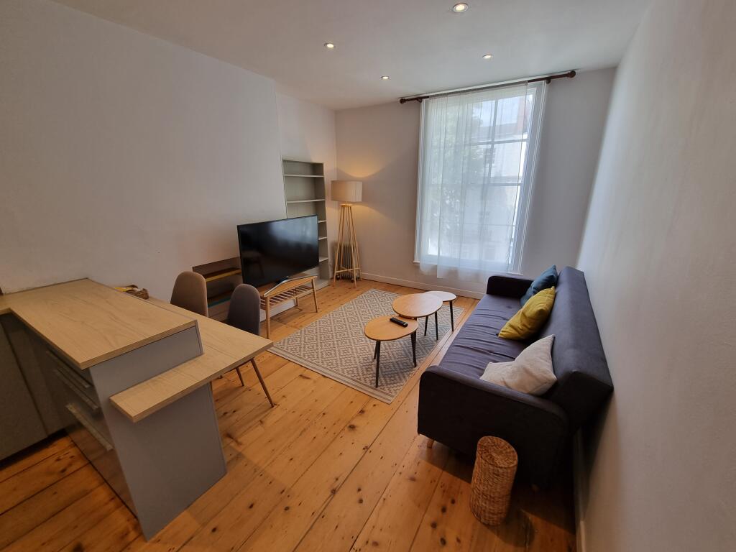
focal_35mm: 13
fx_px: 276
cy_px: 276
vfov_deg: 89.9
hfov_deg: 106.2
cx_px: 368
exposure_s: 1/100
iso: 80
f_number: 2.2
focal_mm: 2.2
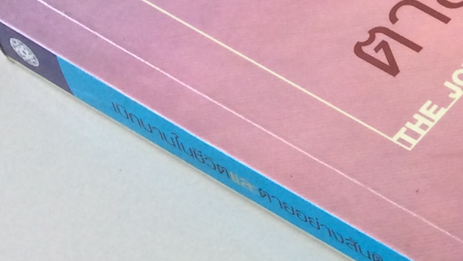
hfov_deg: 16.3
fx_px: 1461
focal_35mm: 119
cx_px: 717
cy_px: 145
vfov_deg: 10.2
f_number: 2.4
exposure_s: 1/50
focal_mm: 3.3
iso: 40
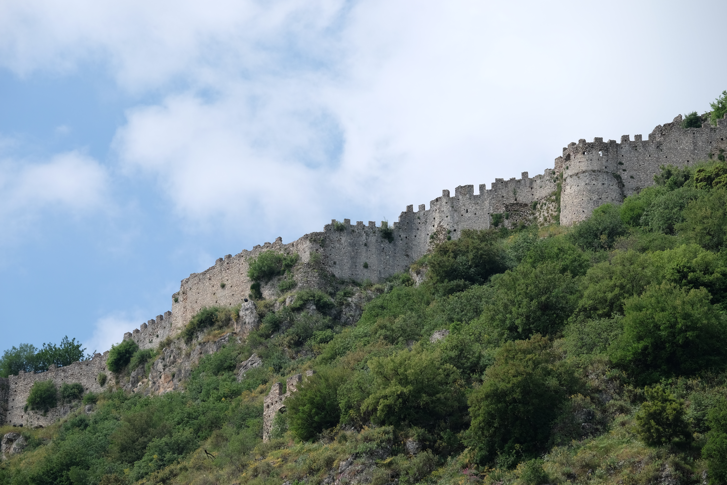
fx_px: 4241
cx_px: 364
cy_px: 242
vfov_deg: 6.5
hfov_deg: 9.8
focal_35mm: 210
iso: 200
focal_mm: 140
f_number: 7.1
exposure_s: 1/420
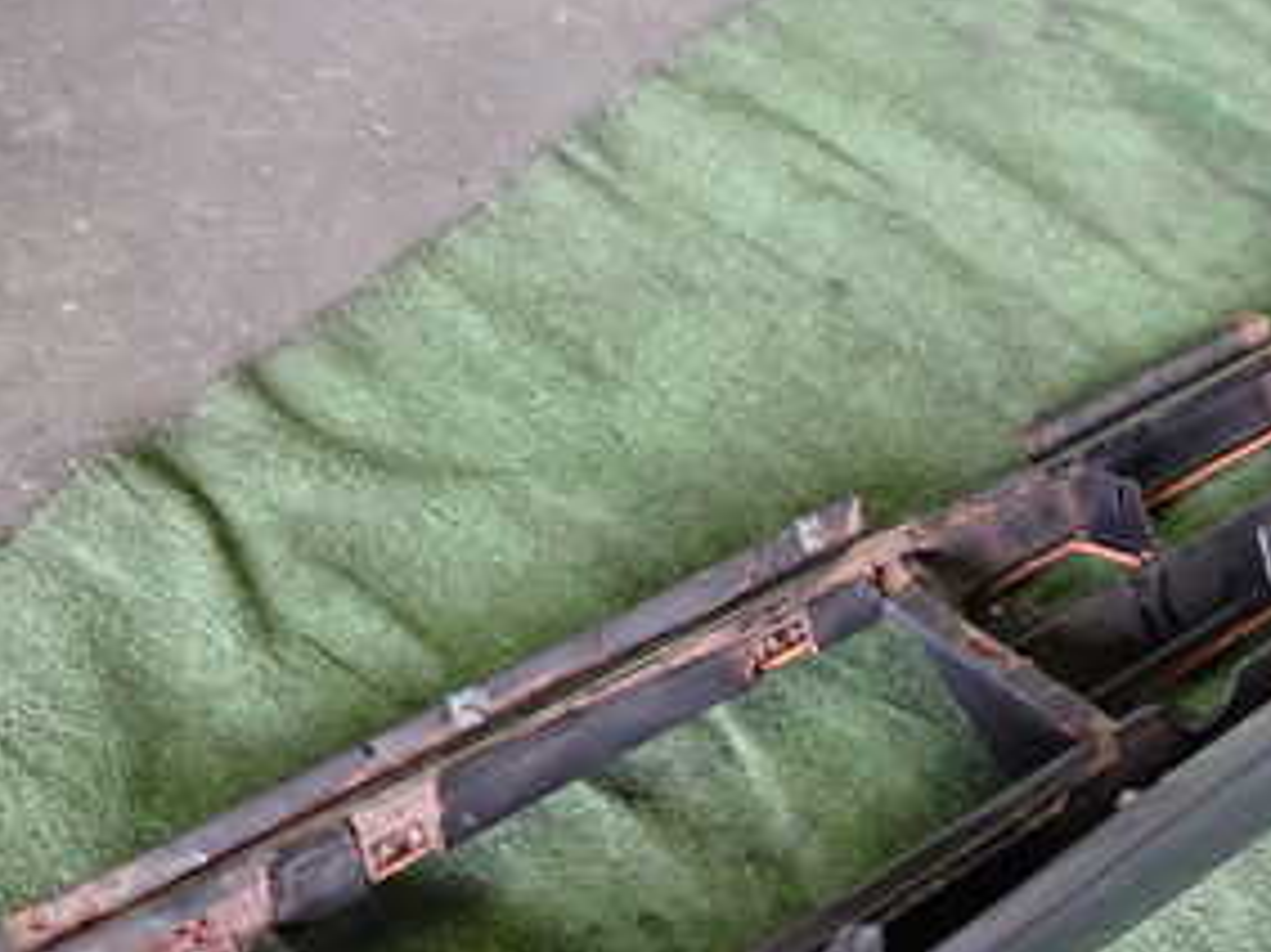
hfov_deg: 35.3
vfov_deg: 26.9
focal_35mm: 53
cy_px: 781
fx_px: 1945
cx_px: 979
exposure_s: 1/30
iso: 500
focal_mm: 4.5
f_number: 2
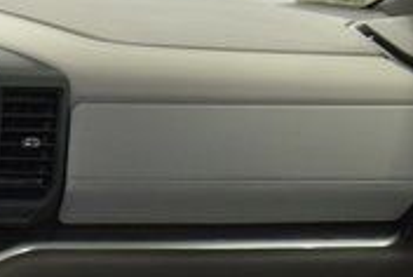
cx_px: -188
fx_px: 1126
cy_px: 464
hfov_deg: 18.6
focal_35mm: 98
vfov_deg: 13.0
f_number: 3.5
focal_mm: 18
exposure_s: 1/60
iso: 2000
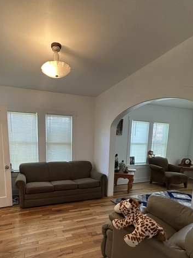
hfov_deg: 67.8
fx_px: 141
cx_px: 75
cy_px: 163
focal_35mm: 19
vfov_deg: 82.8
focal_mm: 2.22
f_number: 2.2
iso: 250
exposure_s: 1/60
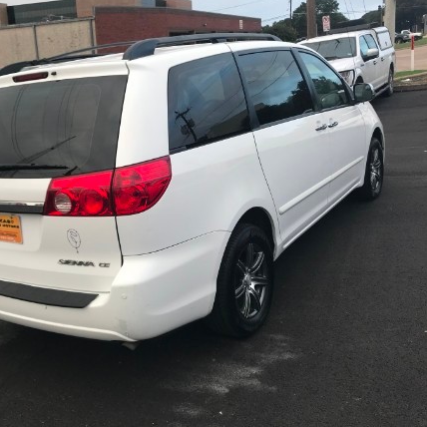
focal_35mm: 37
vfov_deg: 44.9
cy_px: 196
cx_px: 143
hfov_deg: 44.3
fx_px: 516
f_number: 1.8
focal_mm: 3.99
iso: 20
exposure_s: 1/447
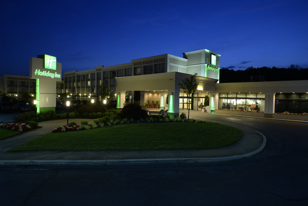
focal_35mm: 22
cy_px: 103
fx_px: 188
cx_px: 154
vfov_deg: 57.3
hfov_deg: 78.5
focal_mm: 22
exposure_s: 1/1.3
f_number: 6.3
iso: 320
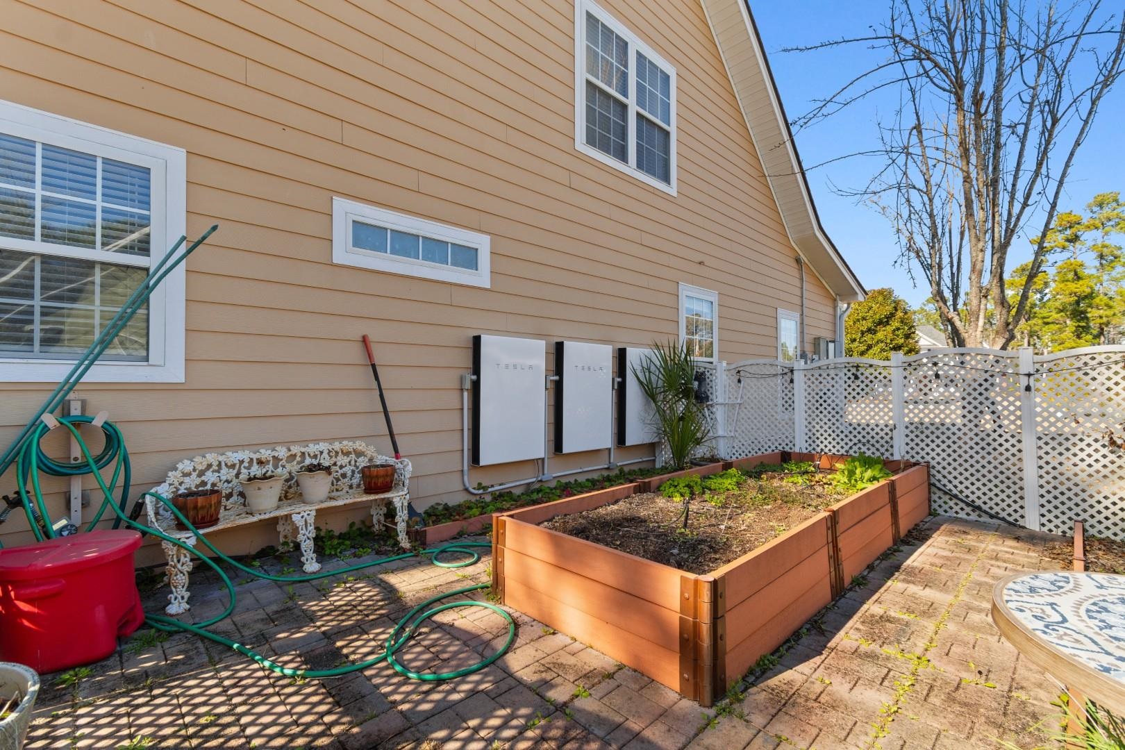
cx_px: 562
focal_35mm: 15
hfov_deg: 100.4
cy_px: 375
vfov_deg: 77.3
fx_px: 469
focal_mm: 10
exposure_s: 1/80
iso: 100
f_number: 4.5
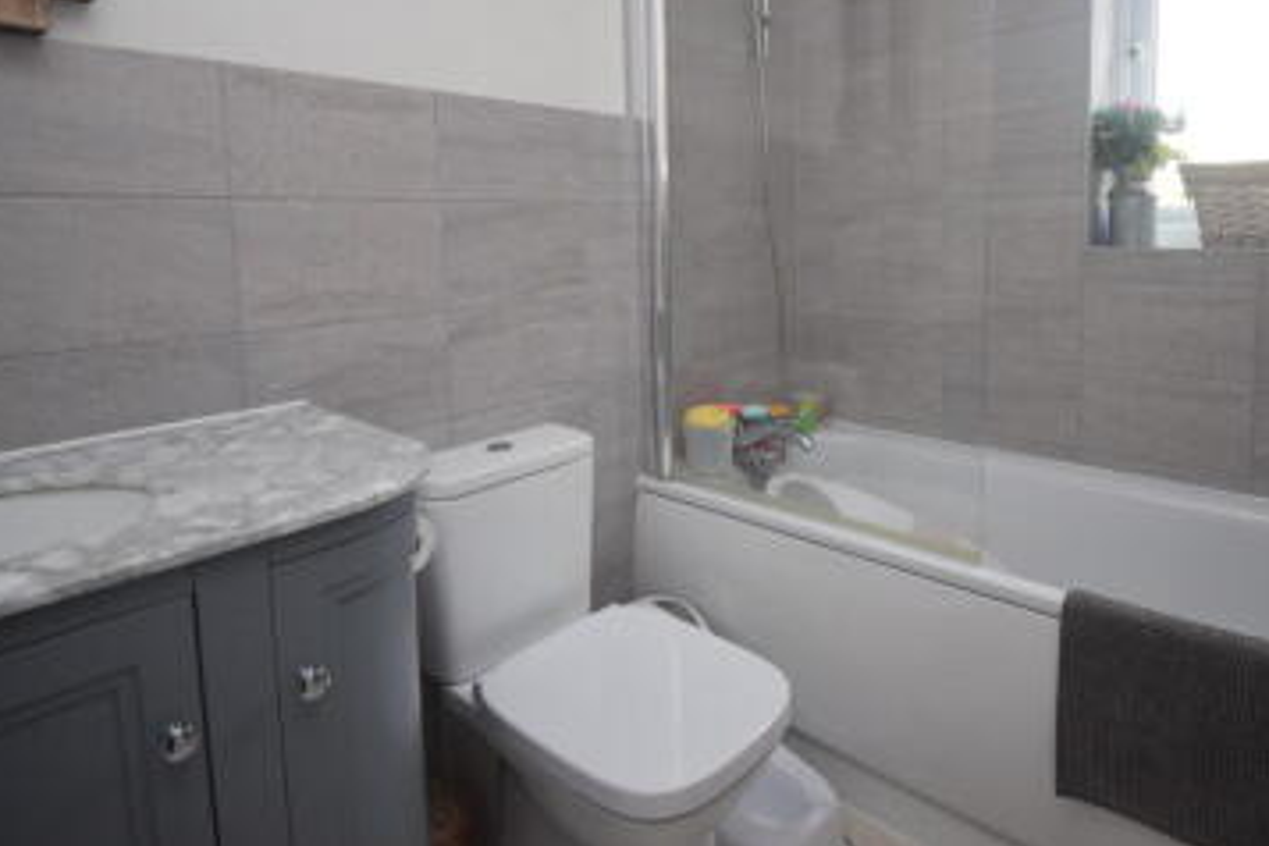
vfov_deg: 60.6
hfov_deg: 83.6
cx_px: 707
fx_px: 705
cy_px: 290
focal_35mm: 20
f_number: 4.5
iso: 800
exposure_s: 1/60
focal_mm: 10
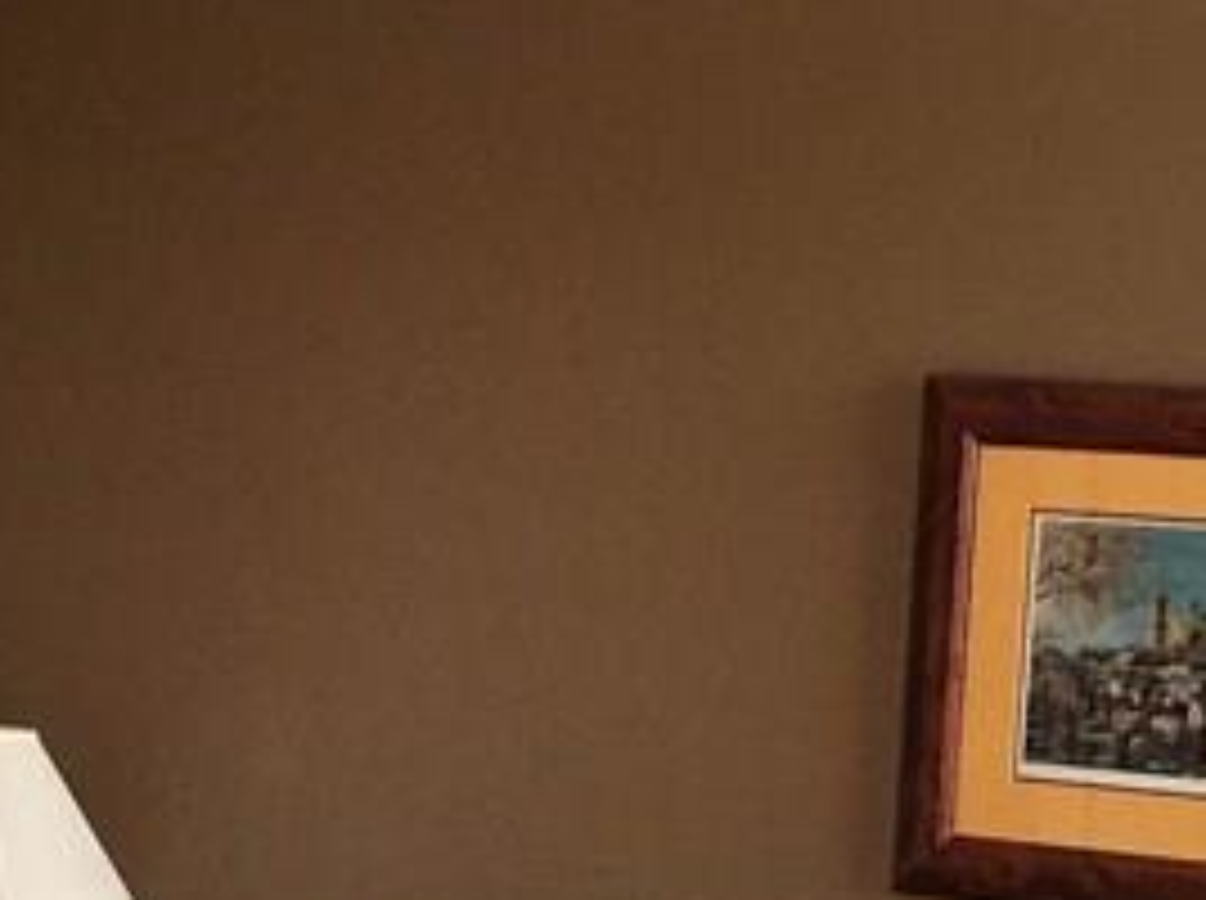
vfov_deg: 13.2
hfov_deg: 17.7
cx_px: 378
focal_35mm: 111
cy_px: 817
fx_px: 3860
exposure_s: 1/15
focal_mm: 4.15
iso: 80
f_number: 2.2
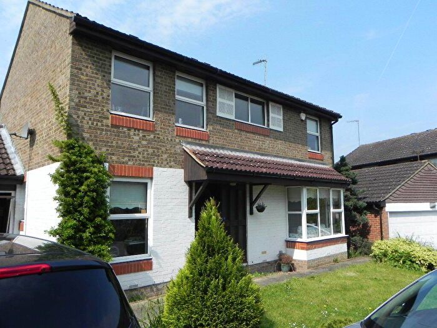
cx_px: 218
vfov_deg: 53.1
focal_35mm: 26
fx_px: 328
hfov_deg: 67.3
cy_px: 164
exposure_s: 1/507
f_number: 6.3
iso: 160
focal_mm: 4.6
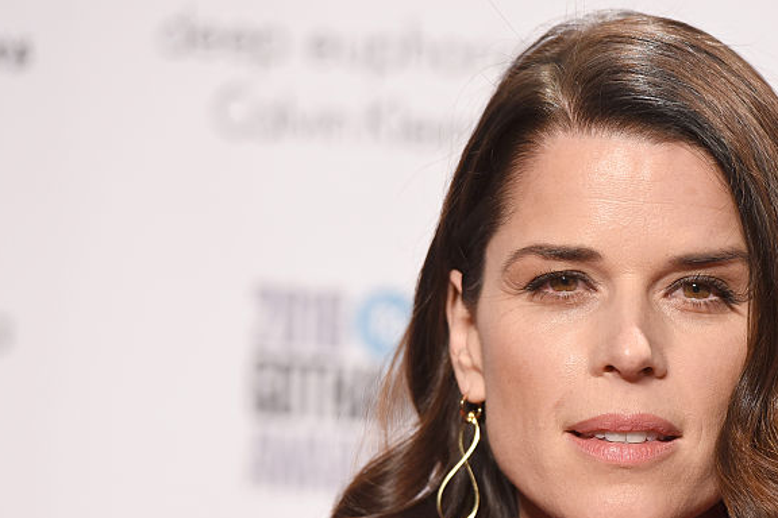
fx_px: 7693
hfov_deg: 5.8
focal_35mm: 356
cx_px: 620
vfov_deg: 3.9
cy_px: 406
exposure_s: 1/500
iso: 1600
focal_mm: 200
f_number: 4
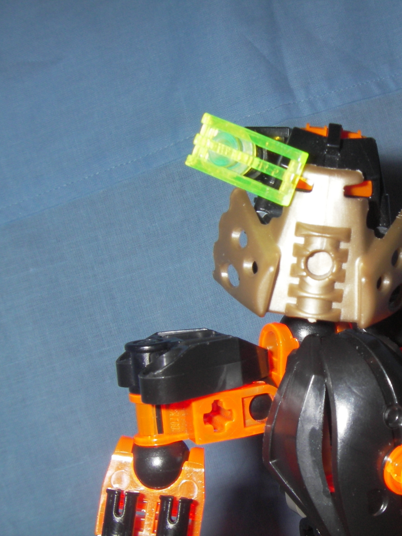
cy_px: 267
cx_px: 345
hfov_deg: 27.7
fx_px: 789
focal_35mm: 51
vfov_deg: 37.5
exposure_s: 1/30
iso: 50
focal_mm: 6.3
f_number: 6.6
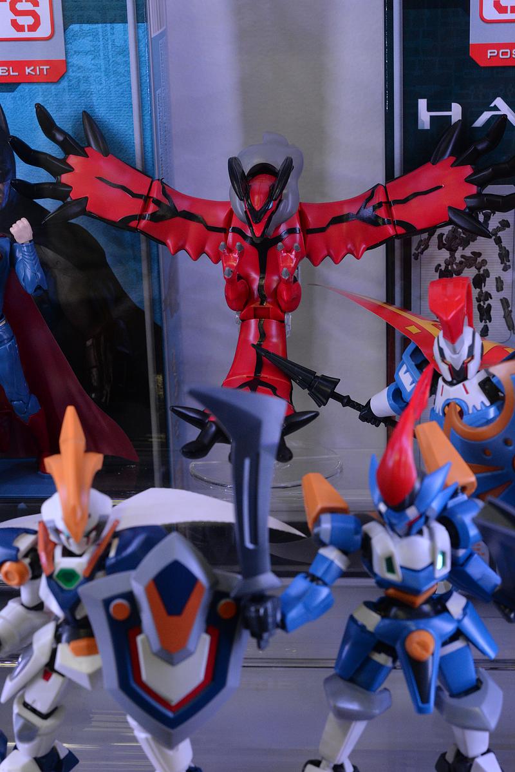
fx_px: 1072
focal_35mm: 50
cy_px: 386
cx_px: 258
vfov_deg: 39.6
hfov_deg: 27.0
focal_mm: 50
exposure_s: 1/100
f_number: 9
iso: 3200
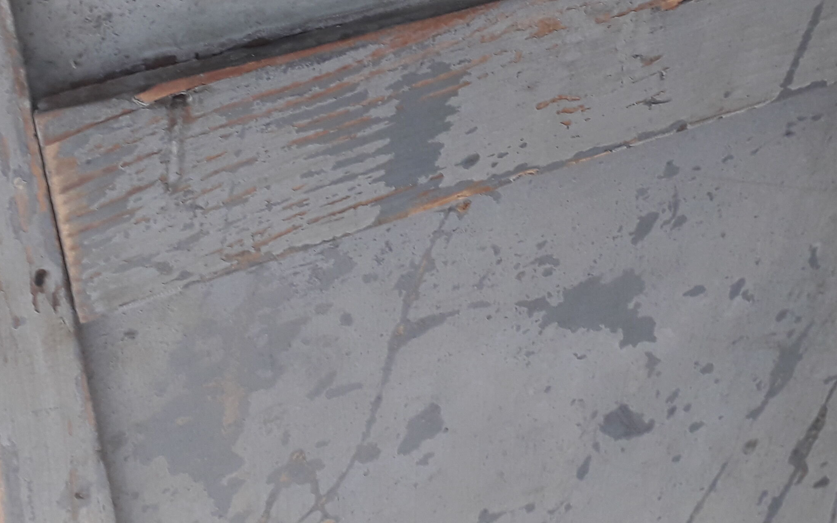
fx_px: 1232
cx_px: 452
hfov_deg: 37.5
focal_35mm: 54
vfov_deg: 23.5
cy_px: 78
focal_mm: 3.6
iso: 80
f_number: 1.9
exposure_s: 1/50
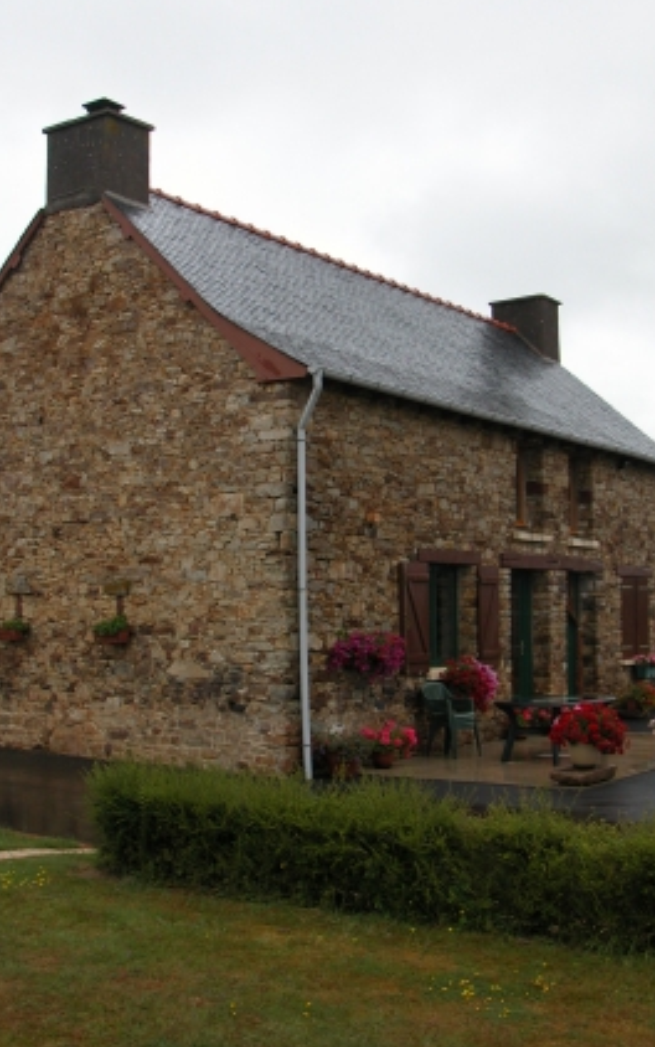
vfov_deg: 44.4
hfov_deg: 28.6
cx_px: 310
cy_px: 521
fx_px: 1284
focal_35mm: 45
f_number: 4
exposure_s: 1/158
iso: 100
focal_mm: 8.9
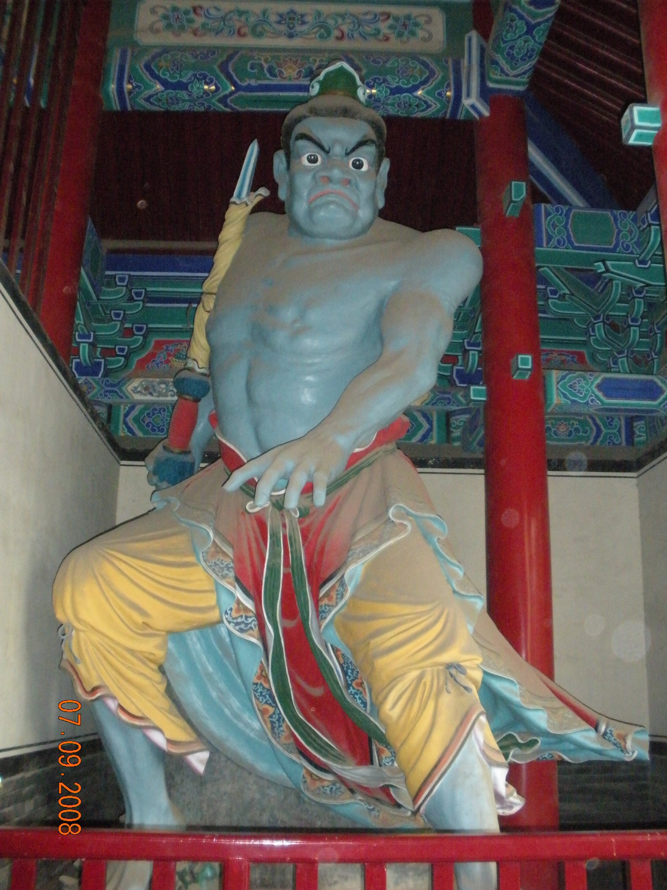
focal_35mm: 36
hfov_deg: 39.7
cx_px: 334
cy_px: 445
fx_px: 925
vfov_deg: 51.3
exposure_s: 1/60
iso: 800
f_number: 3.5
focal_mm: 6.3
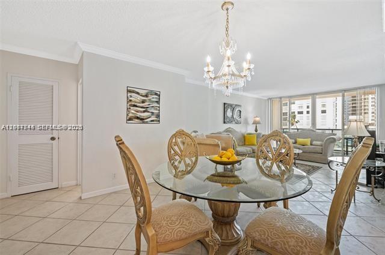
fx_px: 160
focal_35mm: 15
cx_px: 192
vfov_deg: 77.2
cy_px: 128
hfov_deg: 100.5
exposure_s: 1/5
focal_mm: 15
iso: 200
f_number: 8
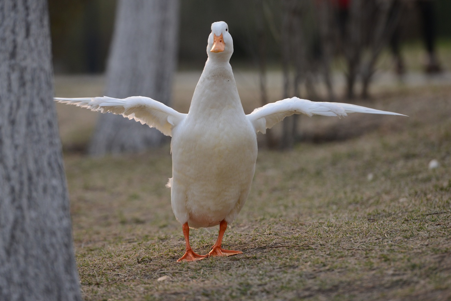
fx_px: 3070
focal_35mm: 245
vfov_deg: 5.6
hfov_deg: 8.4
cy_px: 132
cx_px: 217
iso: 640
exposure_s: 1/1600
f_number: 3.2
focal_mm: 200
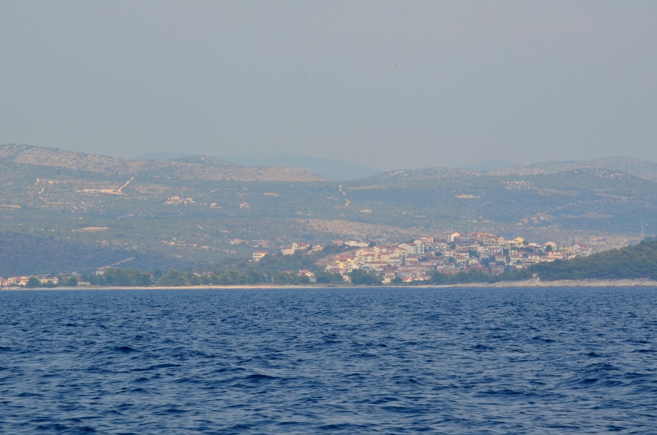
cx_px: 328
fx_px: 3960
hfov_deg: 9.5
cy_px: 218
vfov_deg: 6.3
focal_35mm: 218
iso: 400
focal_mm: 145
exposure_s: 1/60
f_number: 36
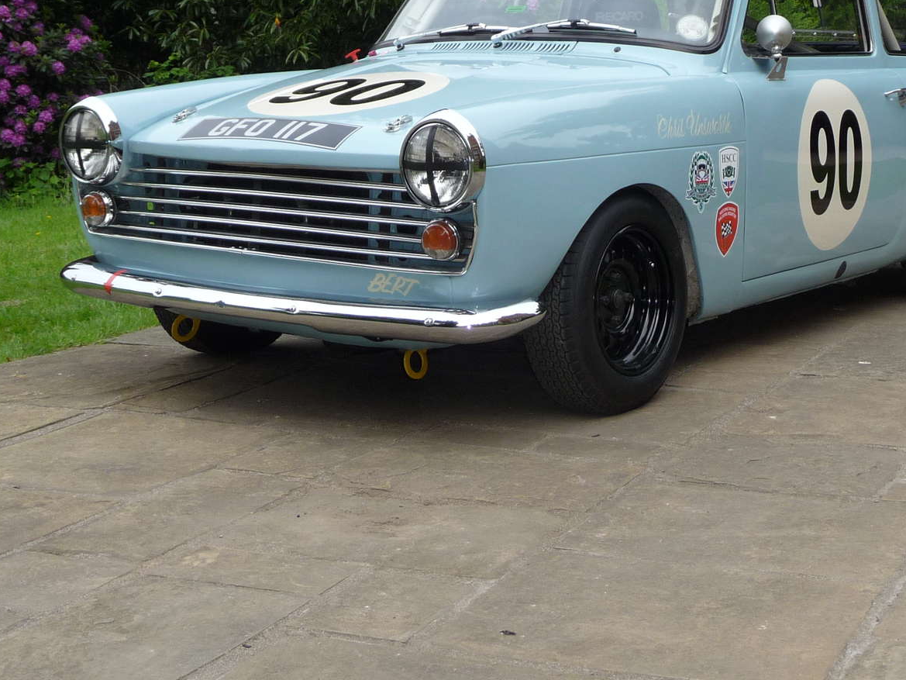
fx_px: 1701
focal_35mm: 65
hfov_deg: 29.7
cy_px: 188
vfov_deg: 22.4
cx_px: 554
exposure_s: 1/250
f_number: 3.8
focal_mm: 6.3
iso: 100
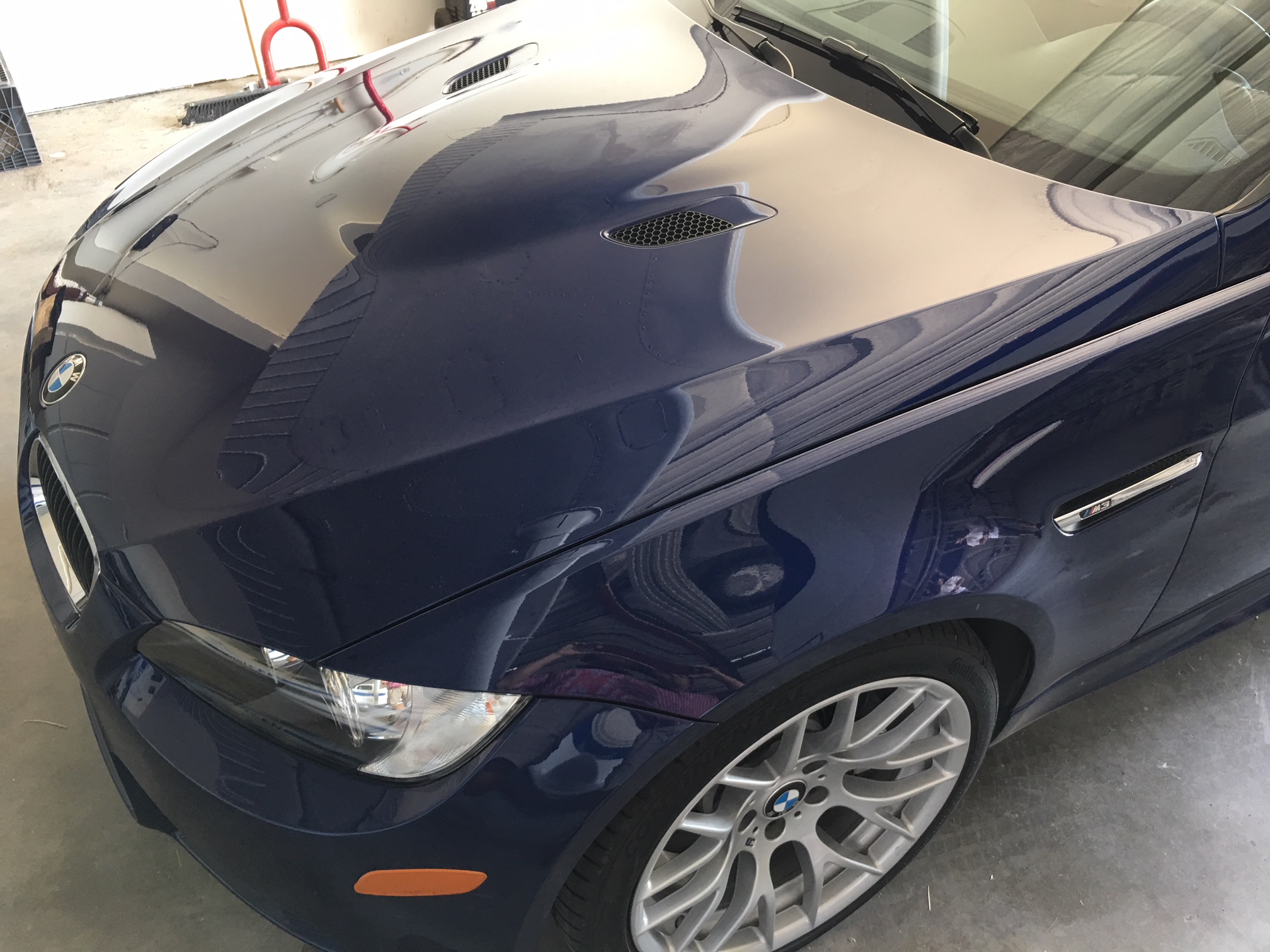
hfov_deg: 61.7
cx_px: 635
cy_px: 476
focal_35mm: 29
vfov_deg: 48.2
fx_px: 1064
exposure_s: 1/15
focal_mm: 4.15
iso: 32
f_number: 2.2
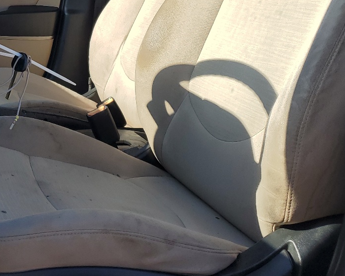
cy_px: 23
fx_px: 592
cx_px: 25
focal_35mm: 58
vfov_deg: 25.4
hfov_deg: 30.8
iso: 50
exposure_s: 1/1111
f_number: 1.5
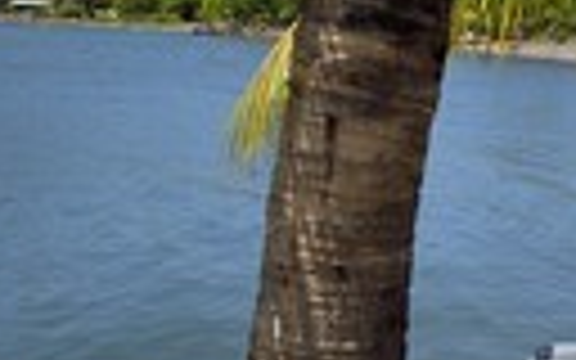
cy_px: 40
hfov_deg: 23.8
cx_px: 675
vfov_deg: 16.1
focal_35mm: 80
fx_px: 1256
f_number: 11
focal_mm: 24
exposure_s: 1/250
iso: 200
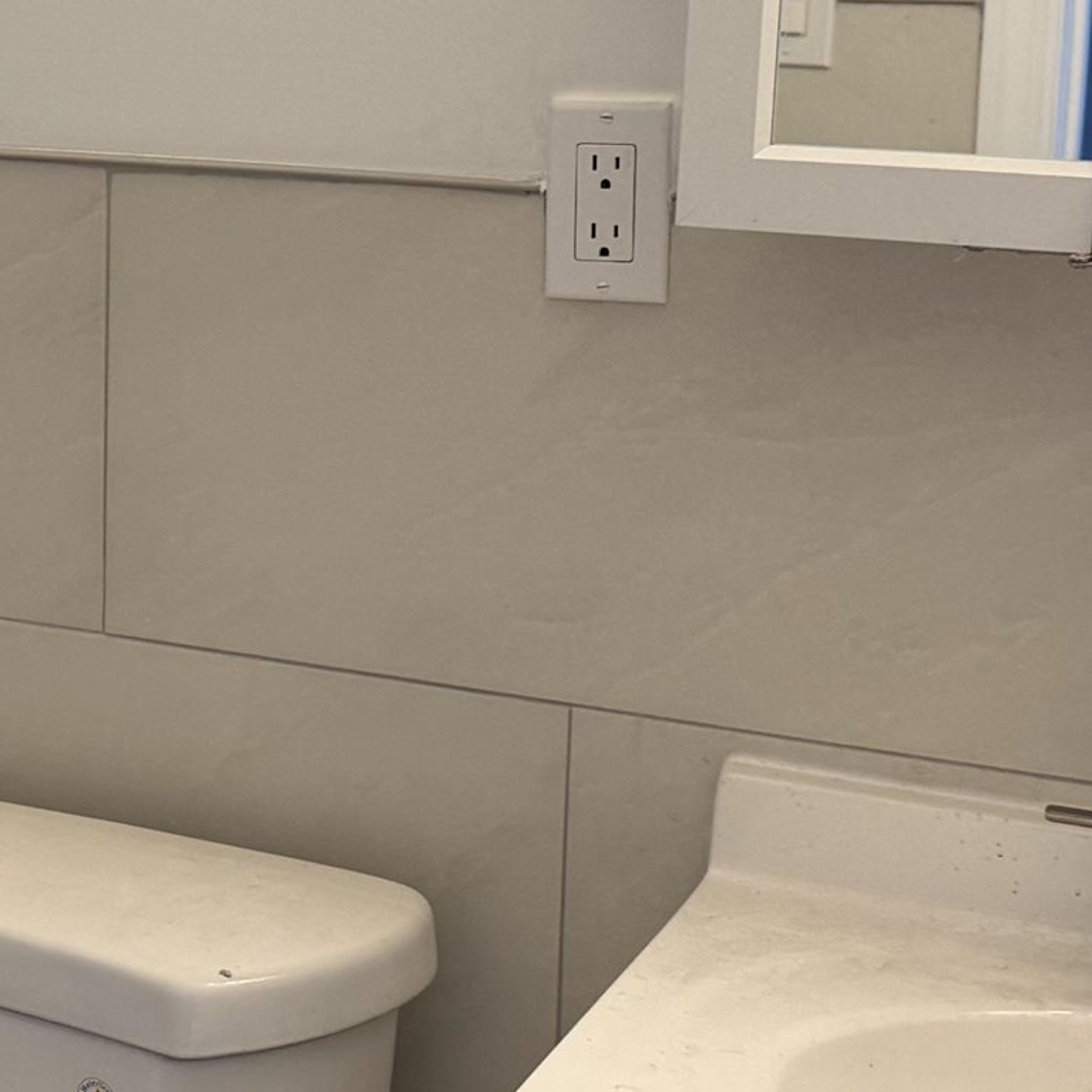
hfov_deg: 19.5
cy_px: 419
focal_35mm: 85
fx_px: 3034
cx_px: -142
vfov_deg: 20.4
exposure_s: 1/120
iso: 100
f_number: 1.78
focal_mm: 6.76
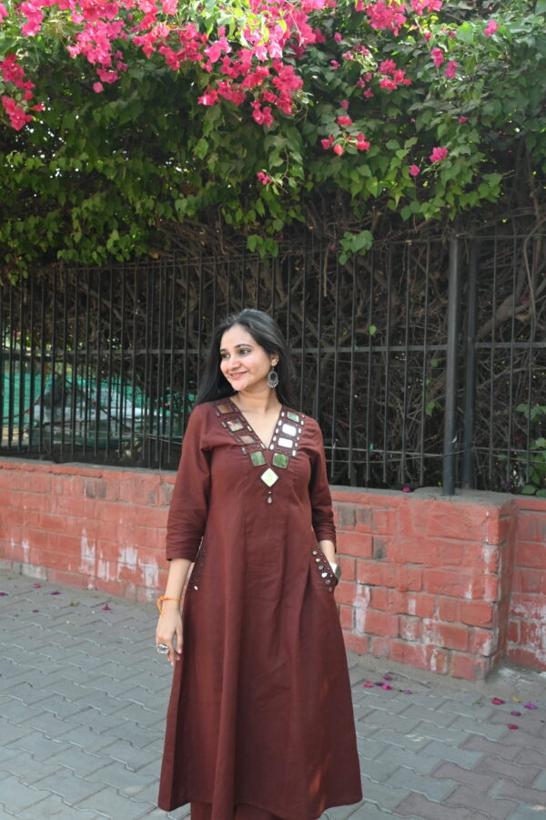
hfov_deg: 38.4
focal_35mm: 34
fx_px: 785
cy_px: 410
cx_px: 273
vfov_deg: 55.1
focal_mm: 23
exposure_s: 1/250
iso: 400
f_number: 4.2
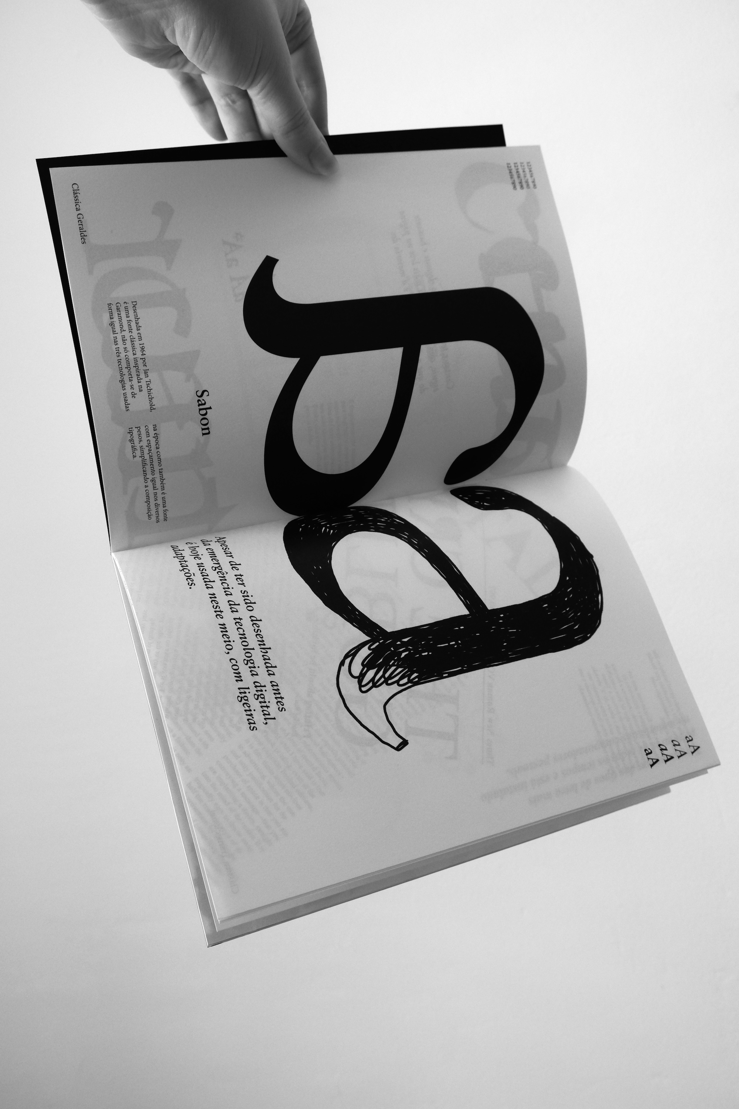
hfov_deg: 37.9
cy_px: 554
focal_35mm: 35
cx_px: 370
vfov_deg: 54.4
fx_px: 1078
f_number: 6.4
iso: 2000
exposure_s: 1/180
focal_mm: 23.3
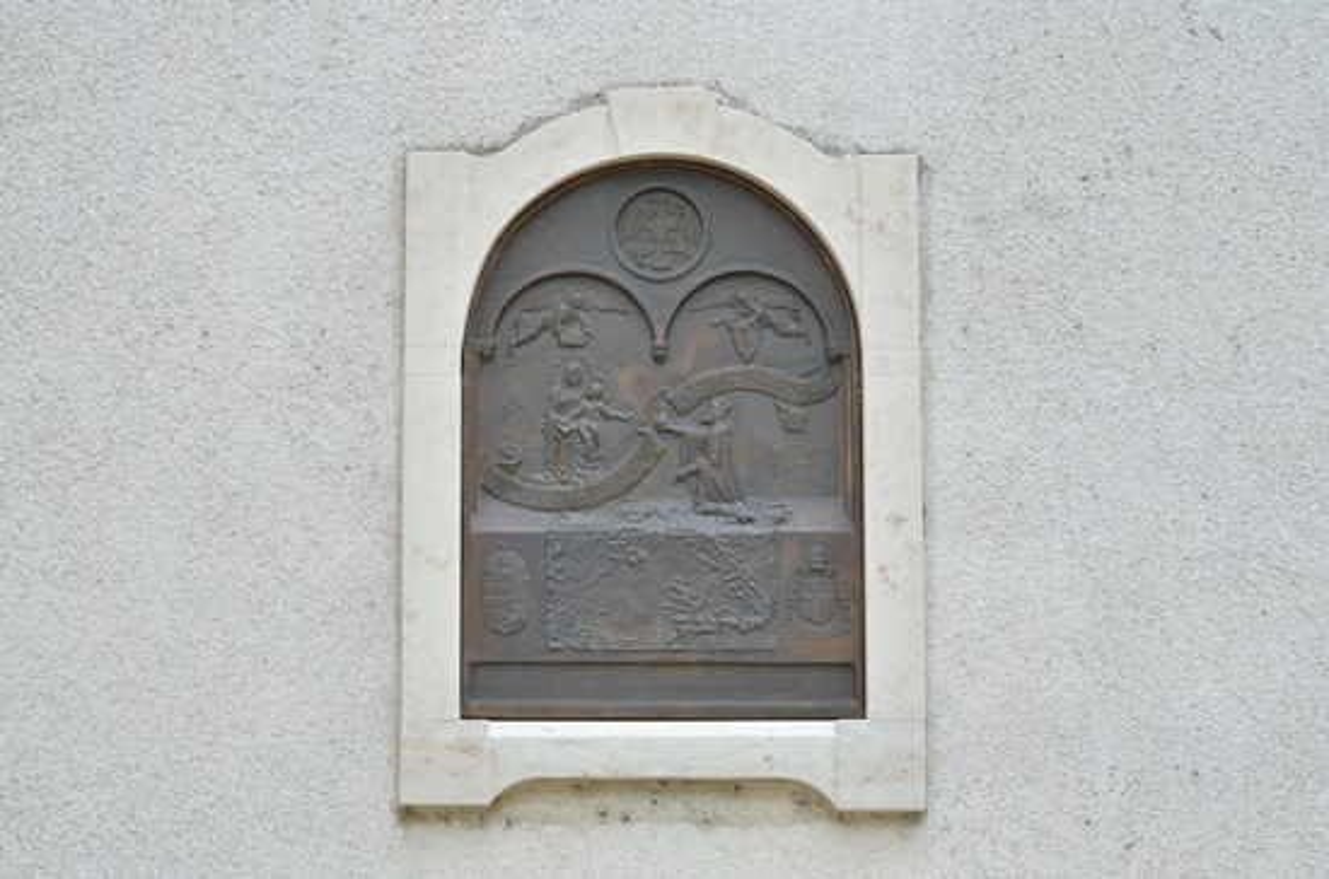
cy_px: 440
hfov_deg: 23.4
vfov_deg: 15.6
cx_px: 664
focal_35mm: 87
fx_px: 3204
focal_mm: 58
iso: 500
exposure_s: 1/400
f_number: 9
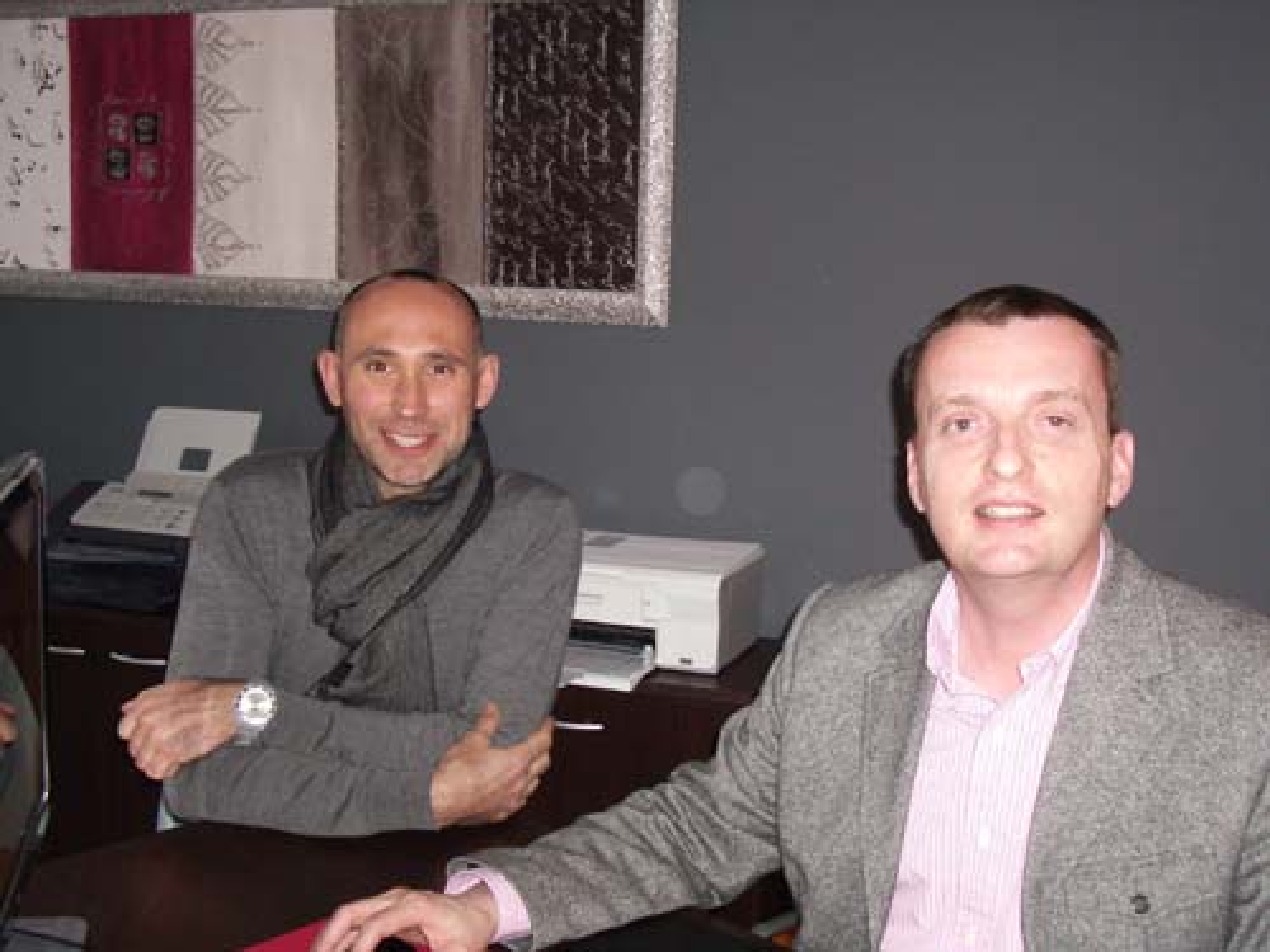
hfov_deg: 45.8
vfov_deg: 35.1
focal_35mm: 41
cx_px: 635
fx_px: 1504
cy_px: 476
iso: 200
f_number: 2.8
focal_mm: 6.8
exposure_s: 1/60
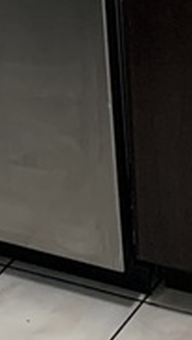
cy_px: -434
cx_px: 325
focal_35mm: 166
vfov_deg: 11.2
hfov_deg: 7.2
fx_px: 1497
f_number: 1.8
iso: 320
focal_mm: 4.25
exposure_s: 1/40
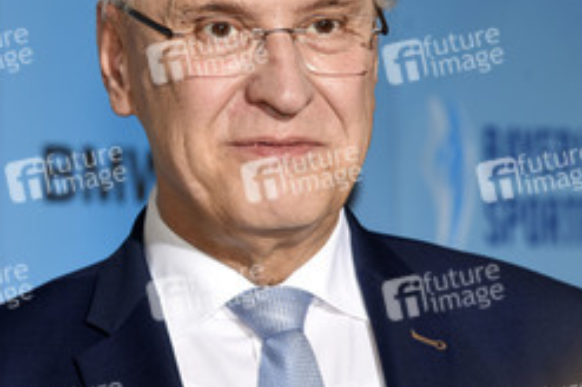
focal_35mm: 219
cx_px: 239
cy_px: 116
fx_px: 3536
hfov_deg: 9.4
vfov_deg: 6.3
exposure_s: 1/125
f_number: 6.3
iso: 800
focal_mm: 120
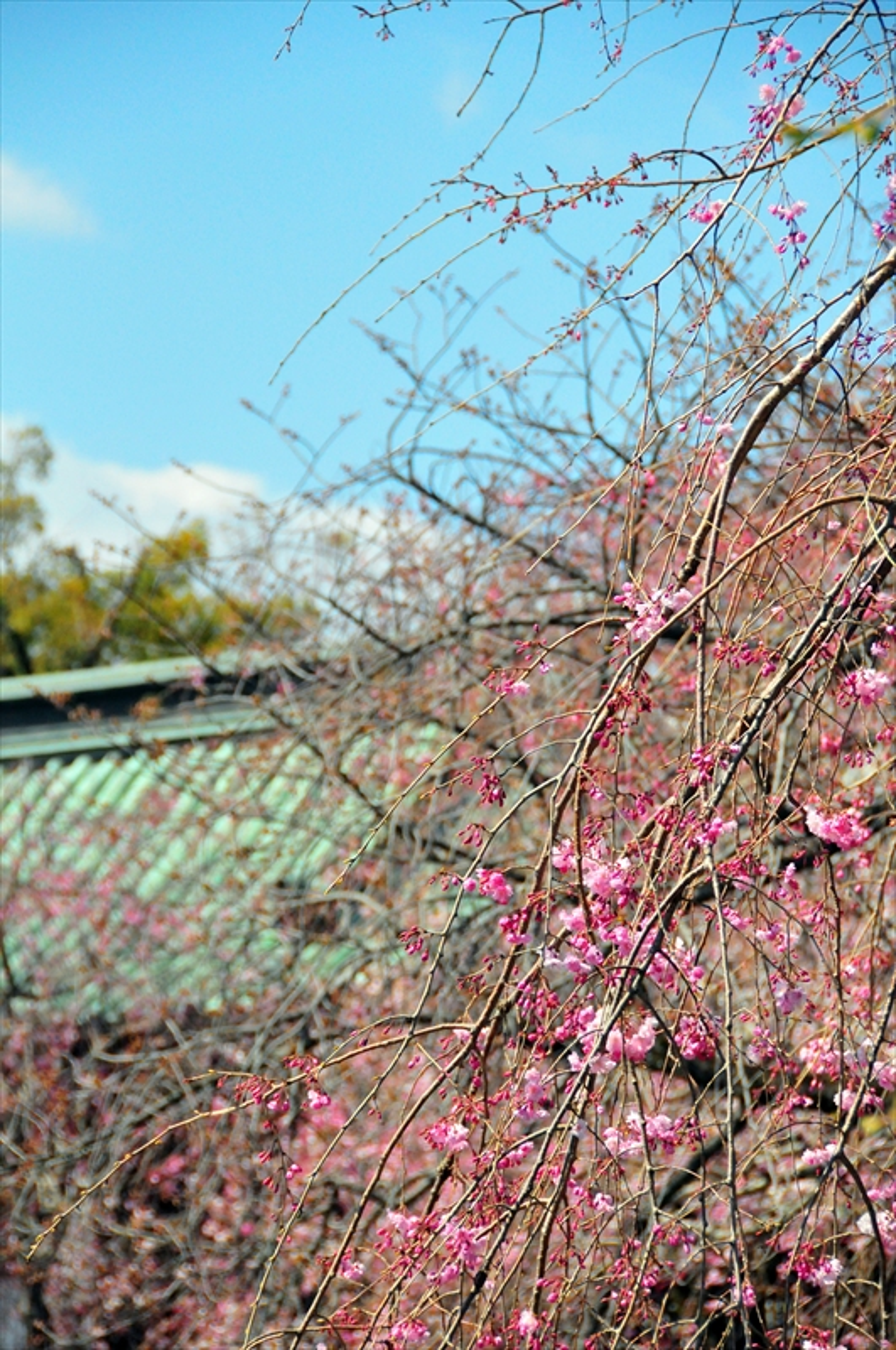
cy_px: 675
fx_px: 5336
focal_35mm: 142
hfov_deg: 9.6
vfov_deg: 14.4
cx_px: 448
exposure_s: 1/8000
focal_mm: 95
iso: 1600
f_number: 5.3
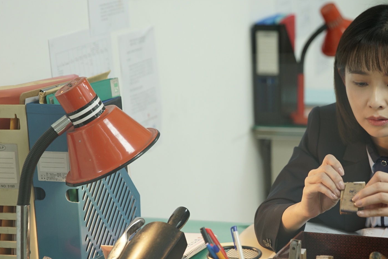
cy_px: 150
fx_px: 1283
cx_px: 273
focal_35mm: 119
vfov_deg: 11.5
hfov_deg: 17.1
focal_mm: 70
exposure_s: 1/80
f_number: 3.2
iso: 640
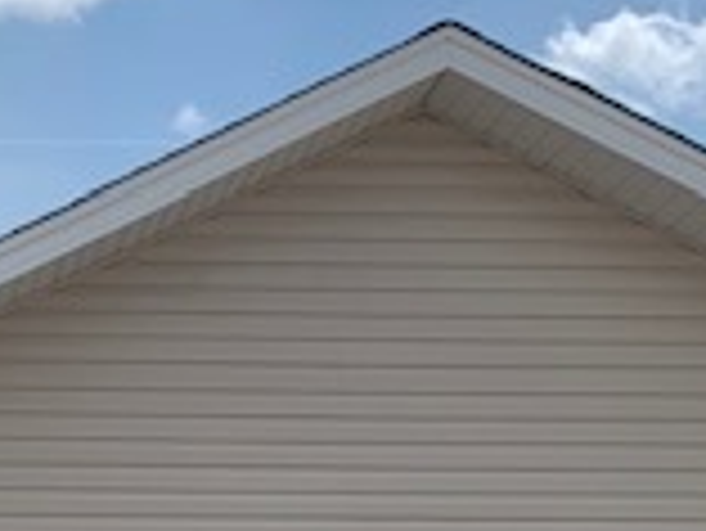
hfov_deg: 18.2
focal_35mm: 106
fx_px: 2164
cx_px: 49
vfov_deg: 13.3
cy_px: 742
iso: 25
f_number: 1.8
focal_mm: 4.25
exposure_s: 1/3401
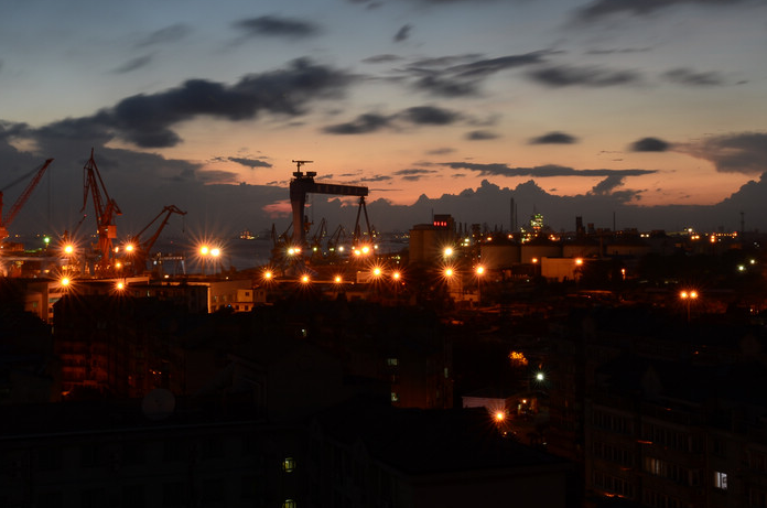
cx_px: 330
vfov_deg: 25.3
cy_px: 181
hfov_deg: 37.5
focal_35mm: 53
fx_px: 1127
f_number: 16
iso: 100
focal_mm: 24
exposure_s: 13
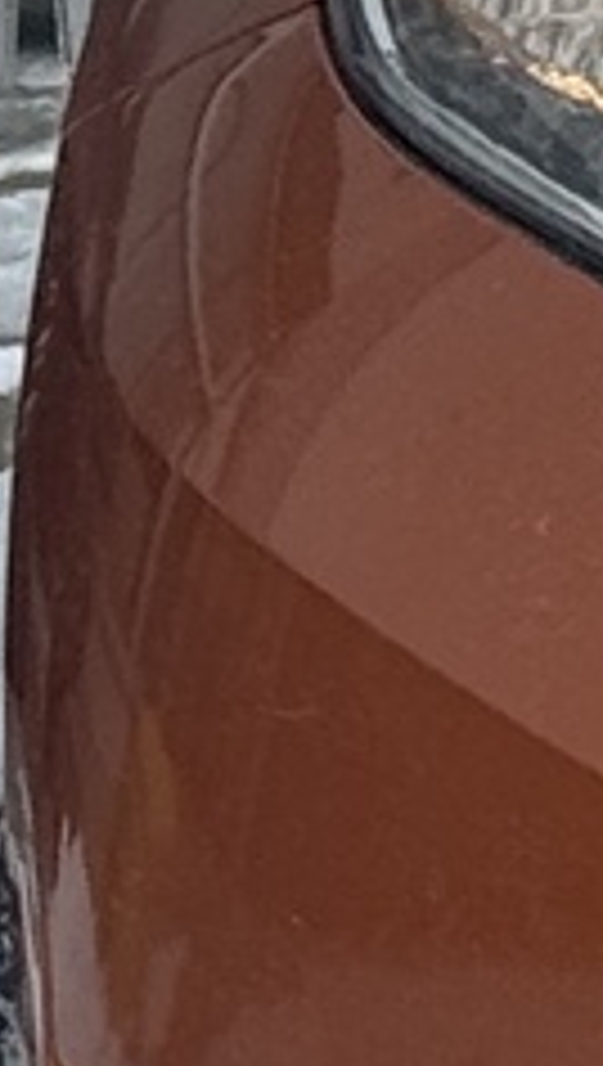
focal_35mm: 451
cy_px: -184
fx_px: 12770
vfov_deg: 4.8
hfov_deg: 2.6
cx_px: 2596
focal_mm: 6.76
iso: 64
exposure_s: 1/3257
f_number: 1.78
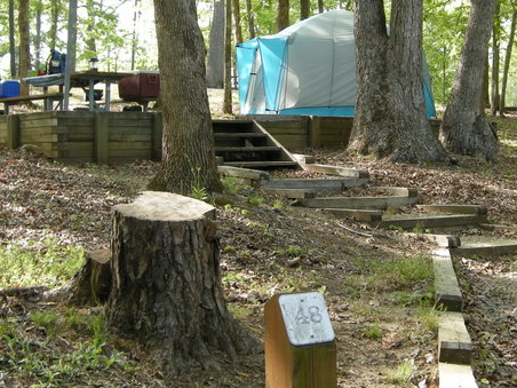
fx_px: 926
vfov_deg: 23.6
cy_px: 155
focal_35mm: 62
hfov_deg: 30.9
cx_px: 356
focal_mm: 7.5
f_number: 3.4
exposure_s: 1/64.3
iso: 64
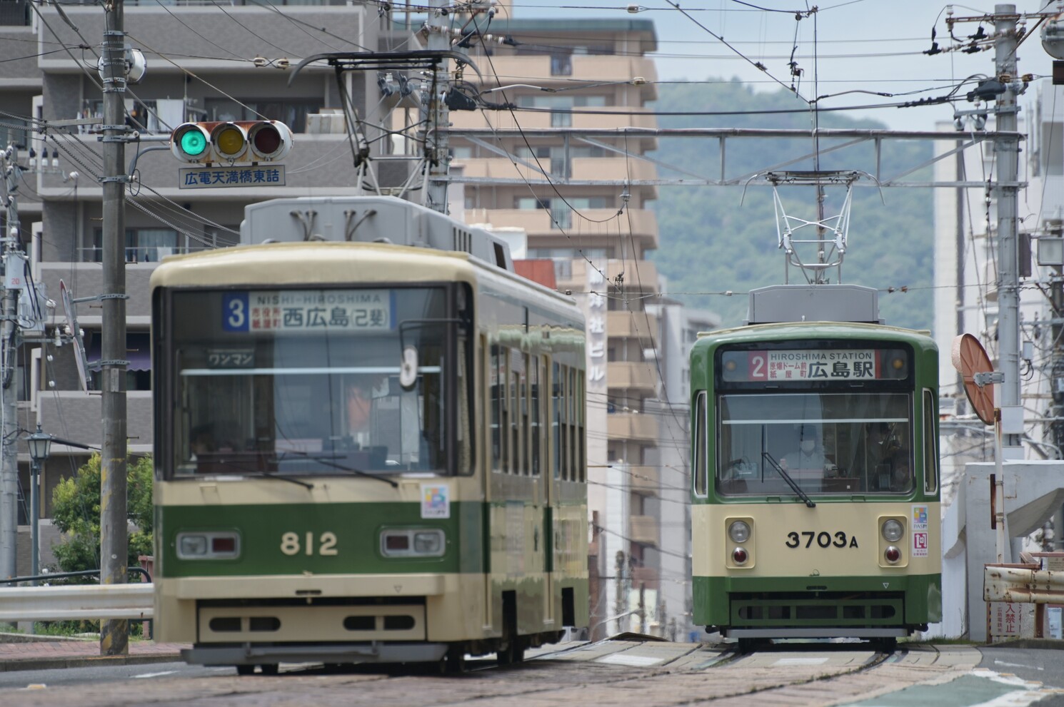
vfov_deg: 4.9
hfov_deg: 7.4
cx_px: 532
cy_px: 354
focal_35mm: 280
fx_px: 8269
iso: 100
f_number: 4
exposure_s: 1/1250
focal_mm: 280
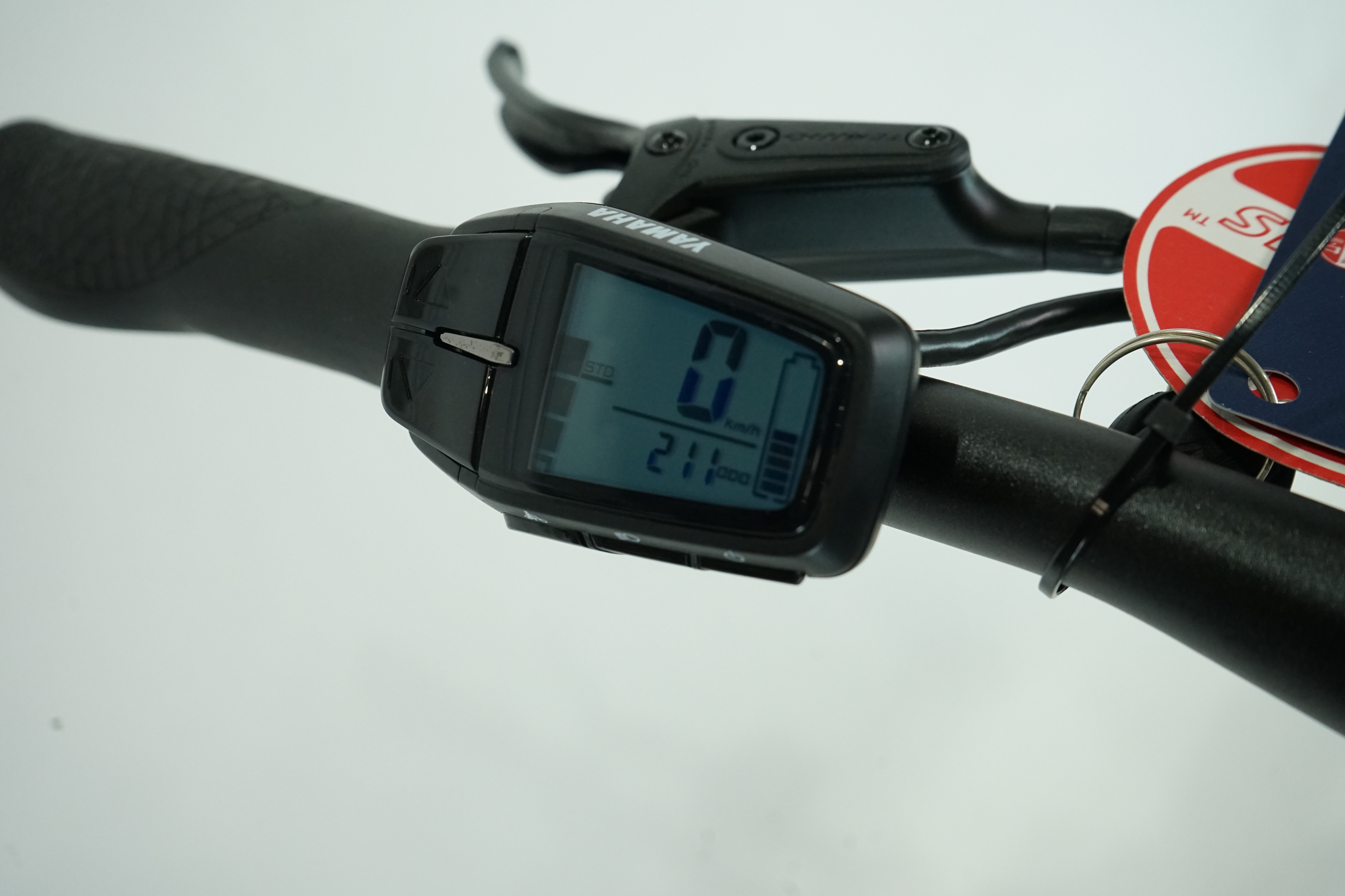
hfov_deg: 48.5
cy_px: 448
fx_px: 1494
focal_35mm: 40
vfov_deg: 33.4
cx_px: 672
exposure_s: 1/200
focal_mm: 40
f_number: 7.1
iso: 2500
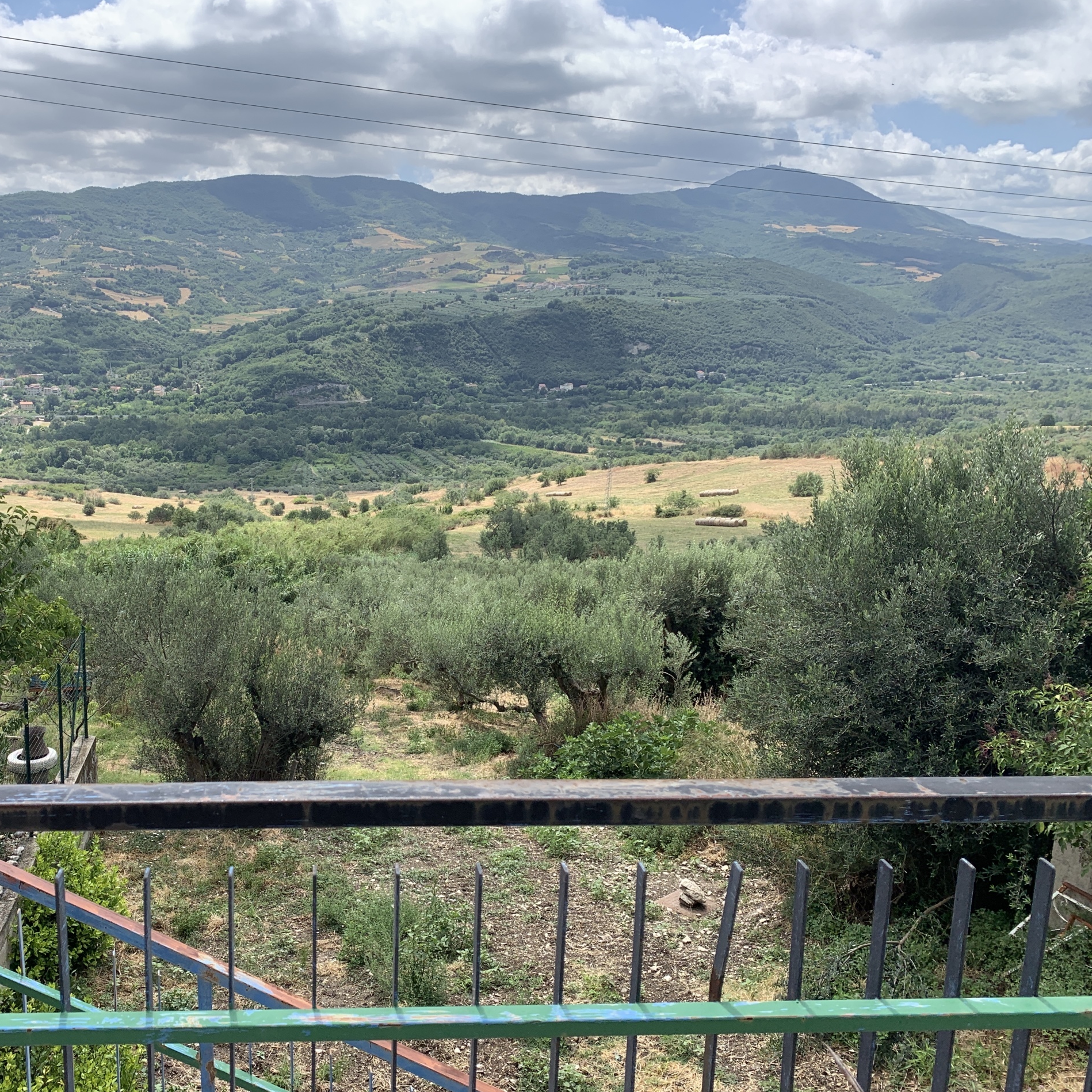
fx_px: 1106
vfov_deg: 52.5
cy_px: 541
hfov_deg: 51.9
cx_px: 398
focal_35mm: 31
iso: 25
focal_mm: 4.25
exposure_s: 1/1880
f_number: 1.8
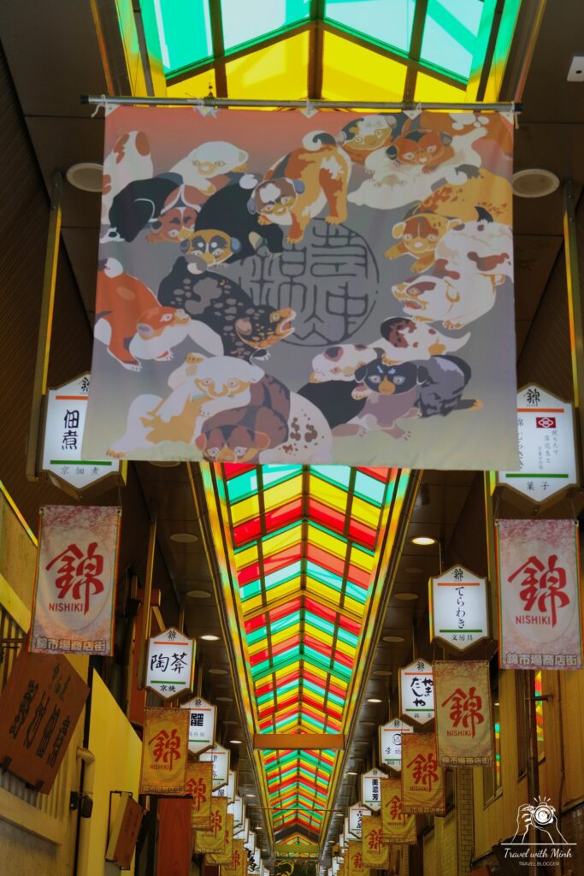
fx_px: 1240
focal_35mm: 51
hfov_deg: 26.5
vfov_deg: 38.9
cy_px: 438
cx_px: 292
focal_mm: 34.2
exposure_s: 1/120
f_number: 4
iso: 400
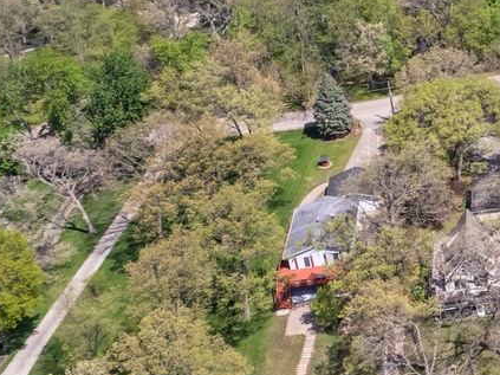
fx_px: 1170
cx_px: 834
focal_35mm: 81
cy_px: 47
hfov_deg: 19.6
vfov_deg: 18.0
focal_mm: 8.38
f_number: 2.8
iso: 130
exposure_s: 1/2000
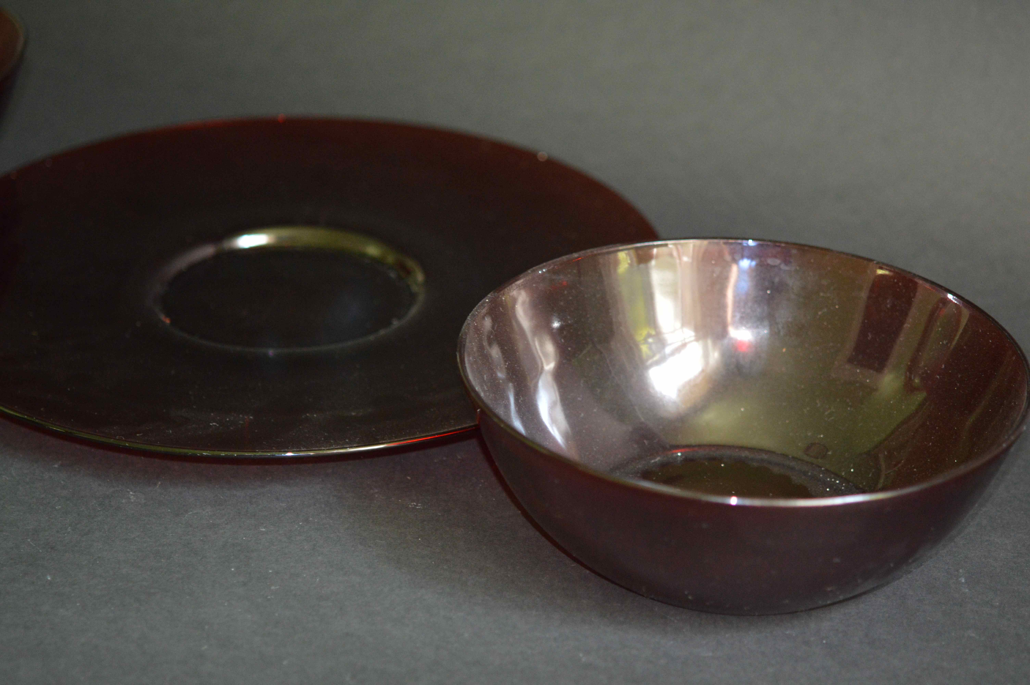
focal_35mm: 90
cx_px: 515
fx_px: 2573
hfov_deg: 22.6
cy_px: 342
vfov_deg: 15.2
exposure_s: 1/60
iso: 1600
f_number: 2.8
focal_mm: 60
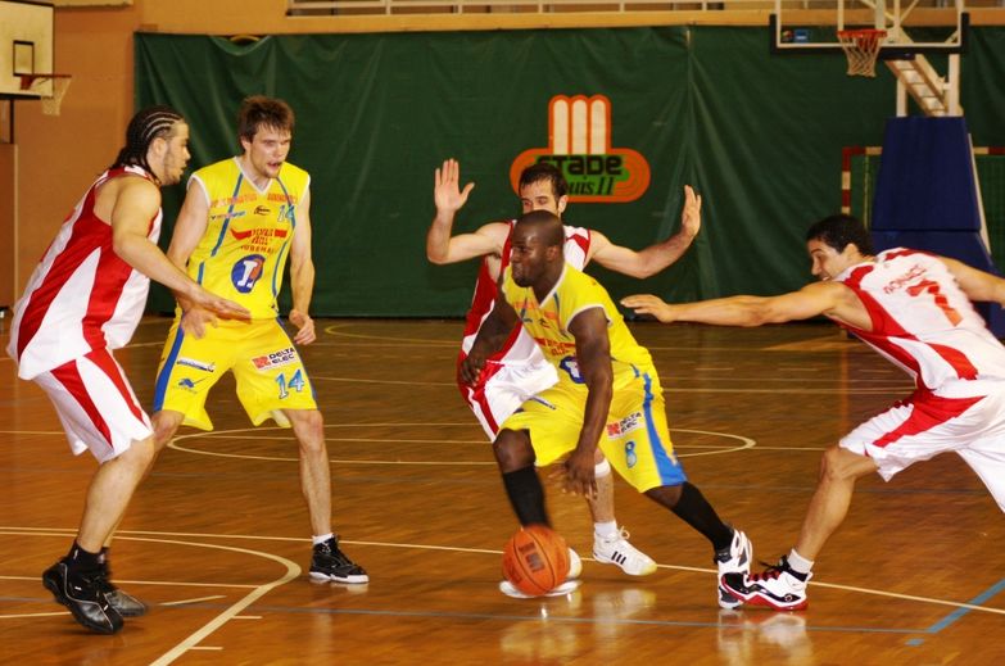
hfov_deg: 15.2
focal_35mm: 135
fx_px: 3762
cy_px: 333
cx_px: 502
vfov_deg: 10.1
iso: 400
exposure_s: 1/125
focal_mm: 90
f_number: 4
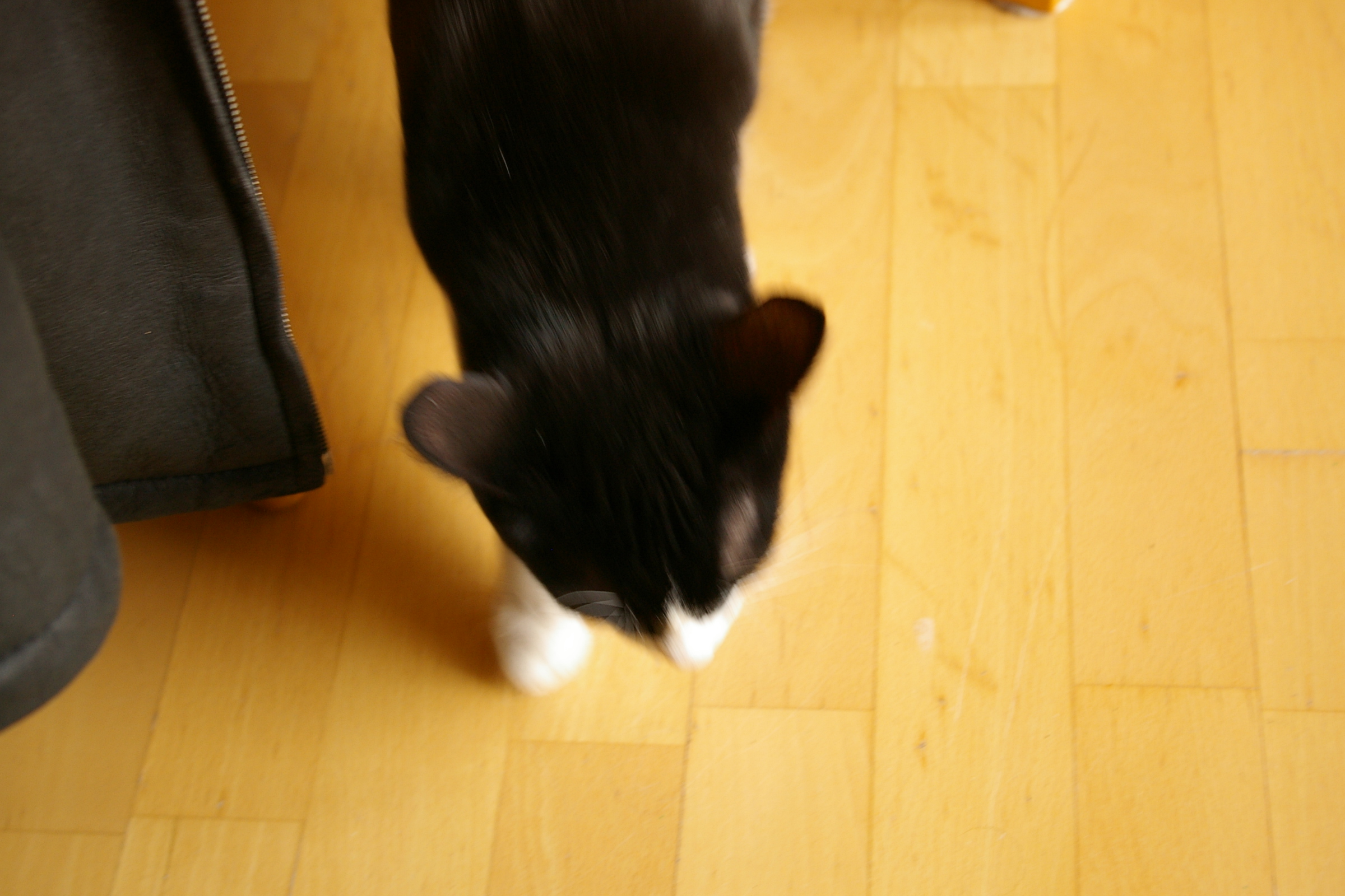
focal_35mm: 57
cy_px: 448
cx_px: 672
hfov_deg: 35.1
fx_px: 2129
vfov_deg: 23.8
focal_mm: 38
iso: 400
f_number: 4.5
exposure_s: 1/30
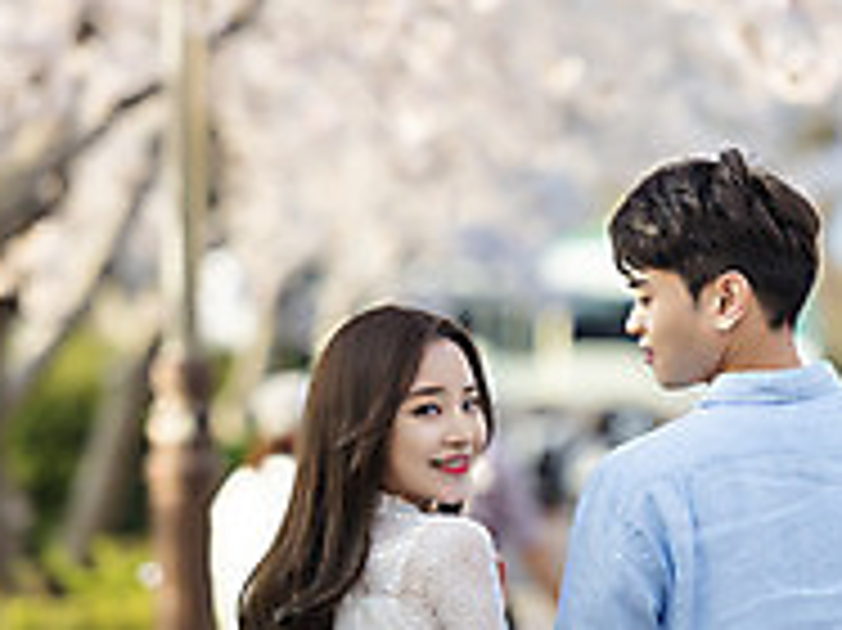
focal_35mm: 329
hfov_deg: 6.0
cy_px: 238
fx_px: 7997
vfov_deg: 4.5
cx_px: 534
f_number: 2.8
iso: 100
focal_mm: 160
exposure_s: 1/320
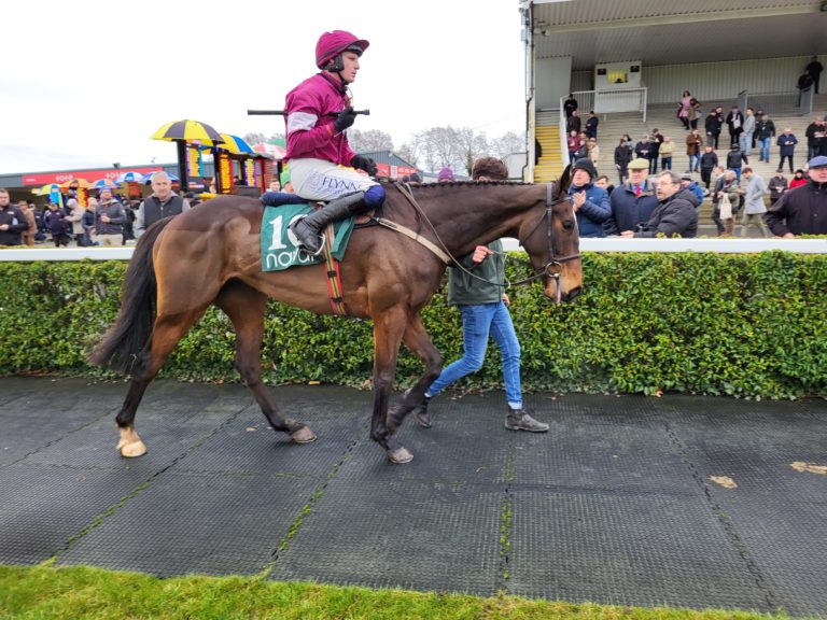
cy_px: 310
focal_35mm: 26
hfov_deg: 67.3
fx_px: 621
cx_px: 414
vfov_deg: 53.1
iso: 40
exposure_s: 1/154
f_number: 1.8
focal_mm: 5.4
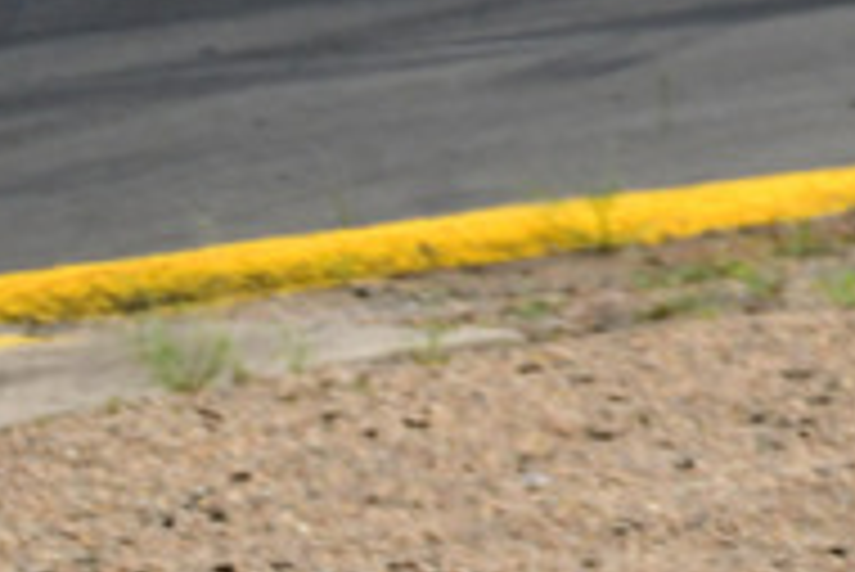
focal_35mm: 2467
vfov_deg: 0.6
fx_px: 58634
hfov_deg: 0.8
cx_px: -630
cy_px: 662
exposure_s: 1/640
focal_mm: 390
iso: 320
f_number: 11
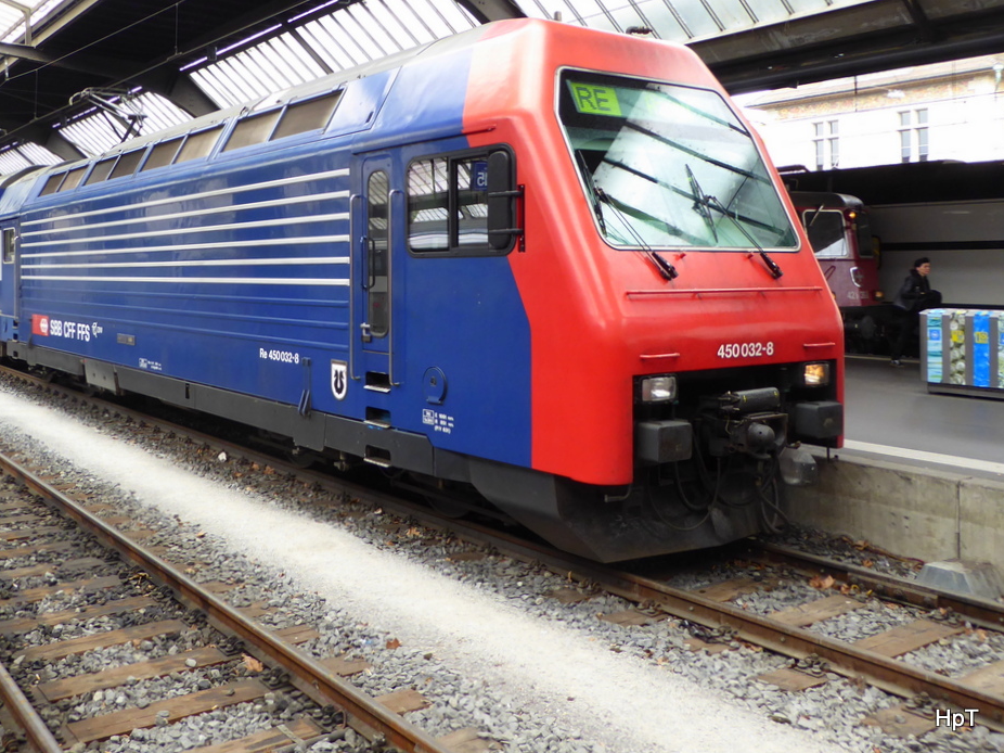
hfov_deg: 51.9
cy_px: 270
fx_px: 1015
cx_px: 359
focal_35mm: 35
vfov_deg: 40.3
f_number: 3.4
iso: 160
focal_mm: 4.7
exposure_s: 1/60
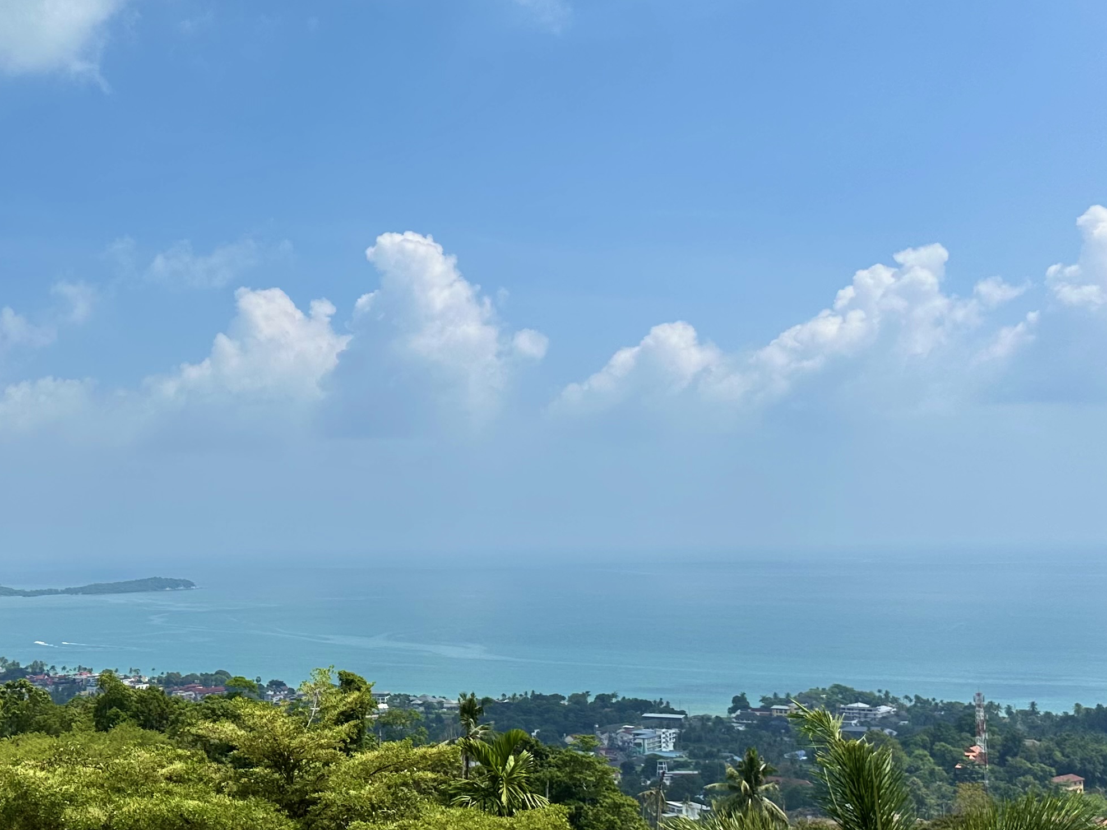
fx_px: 1567
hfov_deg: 38.2
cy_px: 460
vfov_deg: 29.7
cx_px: 316
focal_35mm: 49
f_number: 1.78
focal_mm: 6.86
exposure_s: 1/8929
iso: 80
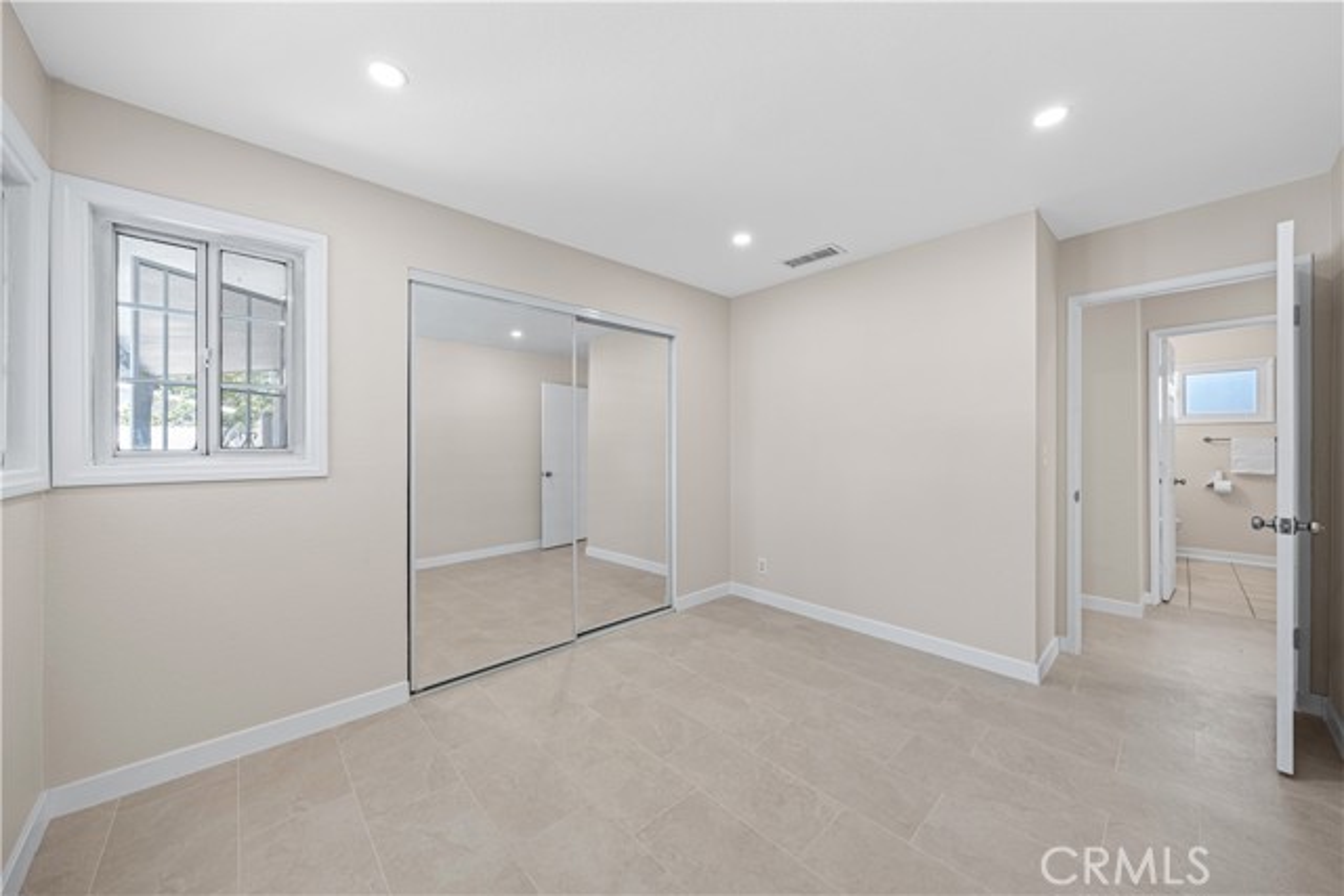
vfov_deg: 90.0
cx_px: 672
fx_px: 448
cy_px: 448
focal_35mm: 12
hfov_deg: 112.6
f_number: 5
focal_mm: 12
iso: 1250
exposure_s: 1/30
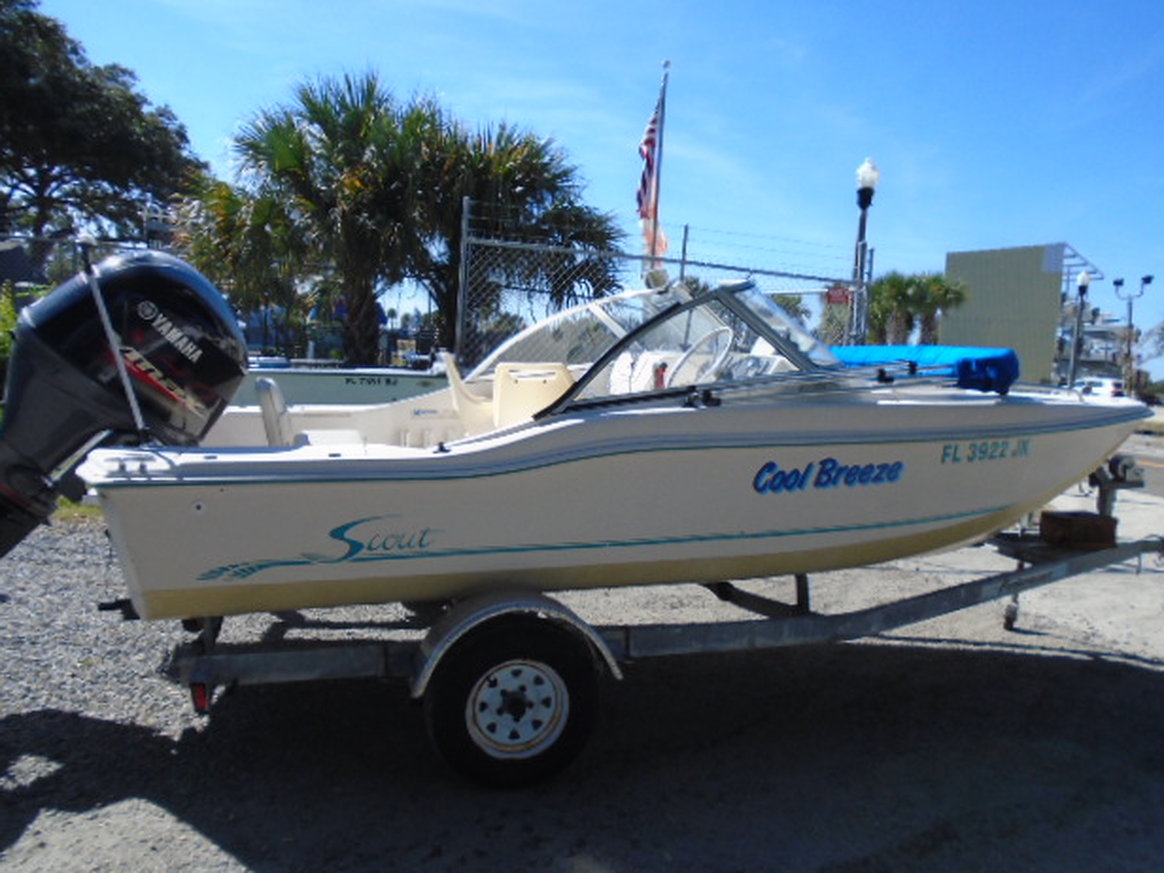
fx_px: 908
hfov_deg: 65.3
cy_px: 450
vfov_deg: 51.3
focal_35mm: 27
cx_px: 582
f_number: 8
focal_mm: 4.6
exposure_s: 1/250
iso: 160
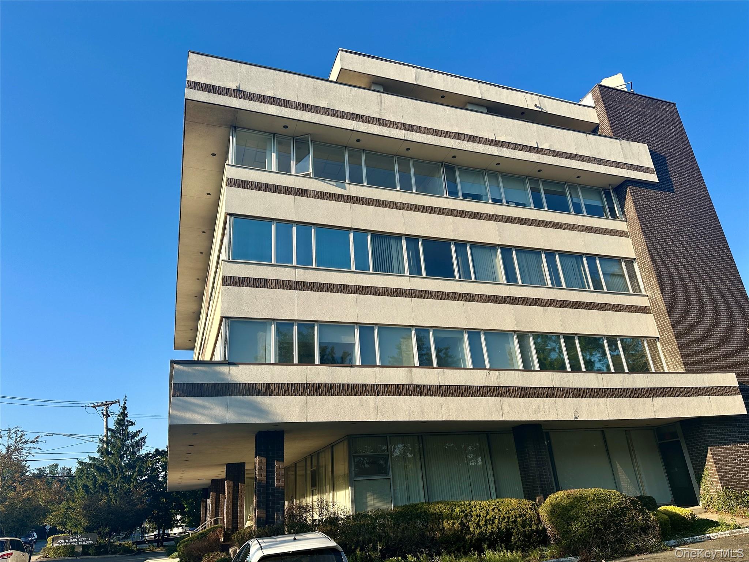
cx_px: 374
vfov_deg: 56.8
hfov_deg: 71.6
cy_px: 281
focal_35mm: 24
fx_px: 519
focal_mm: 6.86
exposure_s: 1/2967
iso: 80
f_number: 1.78
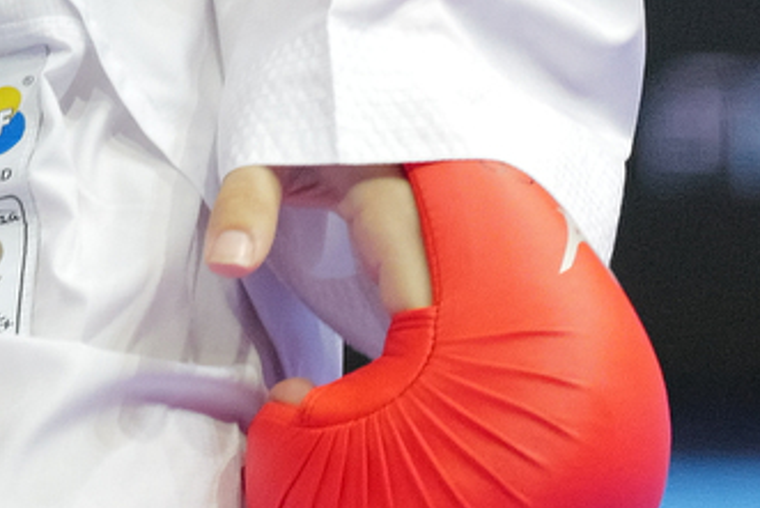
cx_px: -691
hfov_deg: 1.4
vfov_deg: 0.9
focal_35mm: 1509
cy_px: -1260
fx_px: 31869
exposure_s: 1/1000
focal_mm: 200
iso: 2500
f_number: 2.8
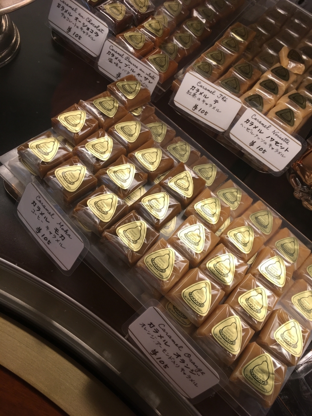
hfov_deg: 48.2
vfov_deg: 61.7
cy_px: 208
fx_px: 349
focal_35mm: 29
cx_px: 156
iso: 25
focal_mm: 4.15
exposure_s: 1/120
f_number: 2.2
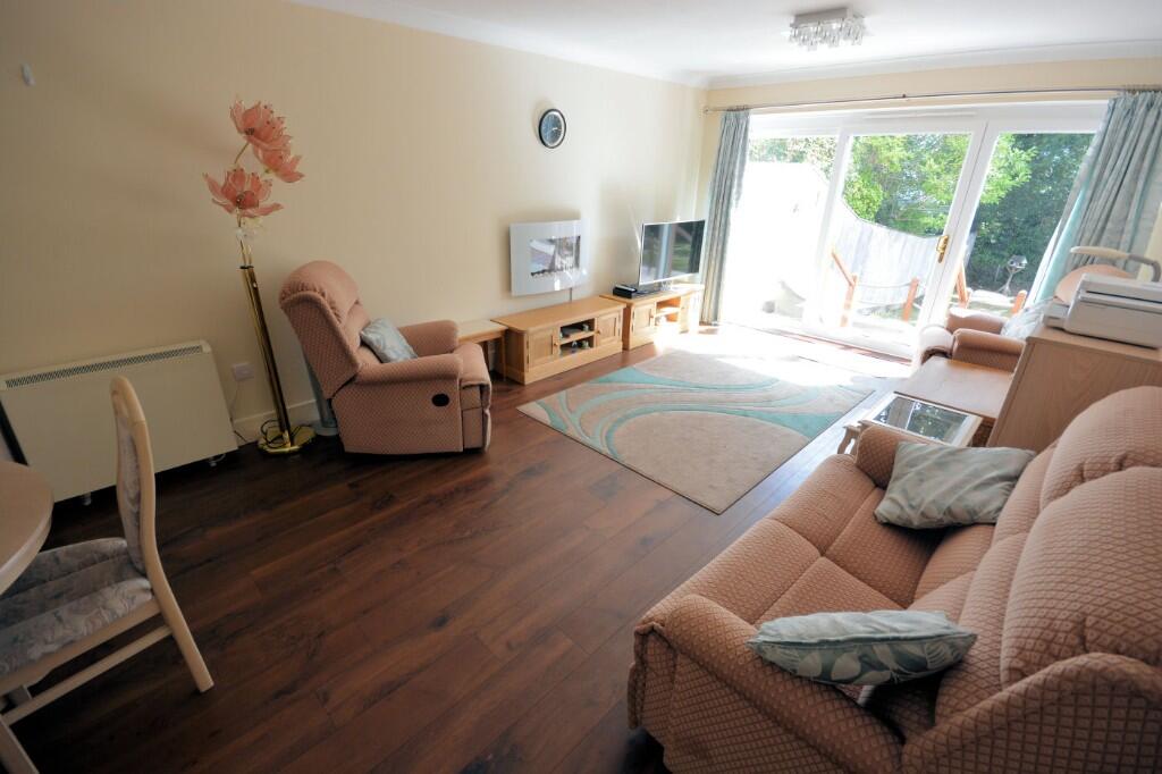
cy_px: 387
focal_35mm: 15
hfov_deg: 100.4
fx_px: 484
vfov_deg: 77.3
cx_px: 581
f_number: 8
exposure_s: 1/30
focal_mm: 10
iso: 400
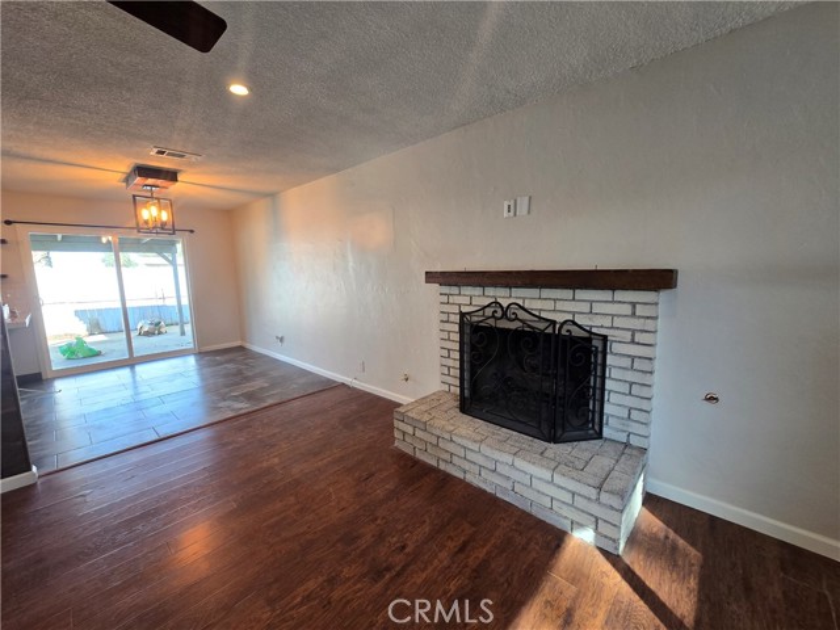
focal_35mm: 13
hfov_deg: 106.2
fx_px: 315
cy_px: 315
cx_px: 420
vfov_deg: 89.9
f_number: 2.2
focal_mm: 2.2
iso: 64
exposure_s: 1/60
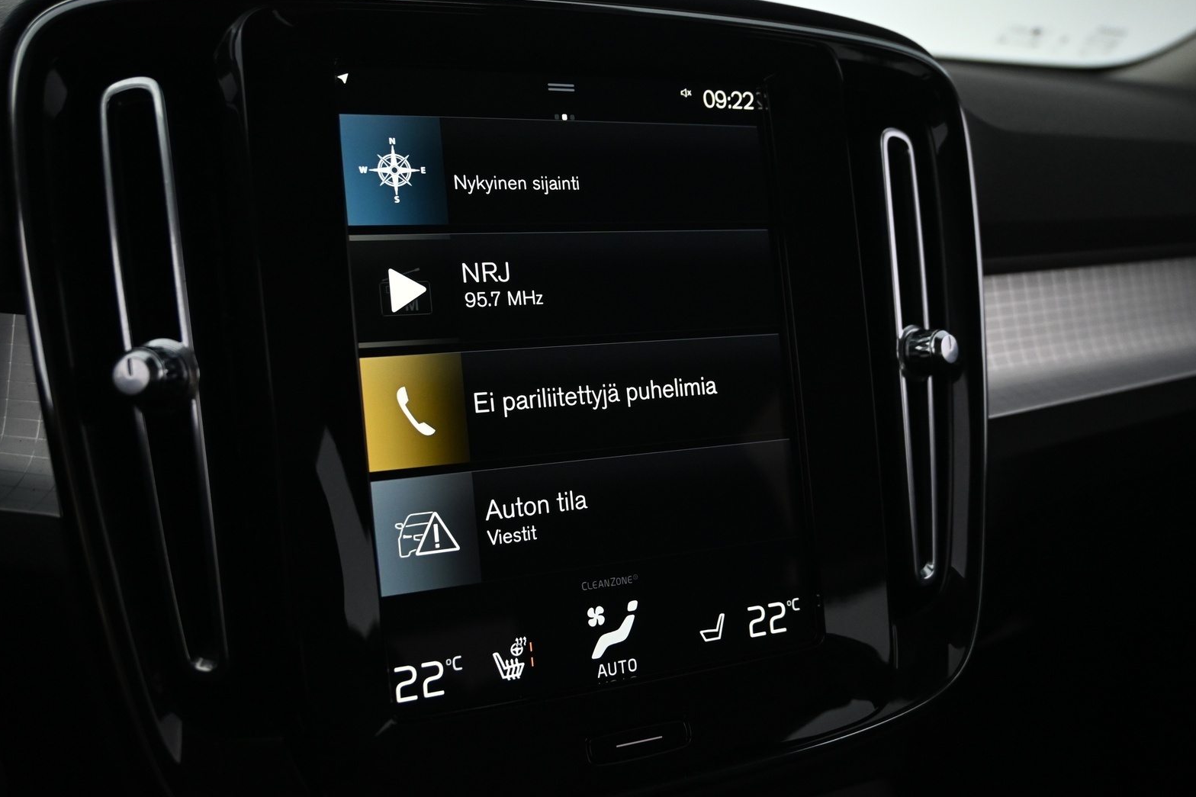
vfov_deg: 42.3
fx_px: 1030
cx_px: 599
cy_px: 403
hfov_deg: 60.3
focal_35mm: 31
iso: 1600
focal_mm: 20
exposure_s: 1/30
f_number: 3.8
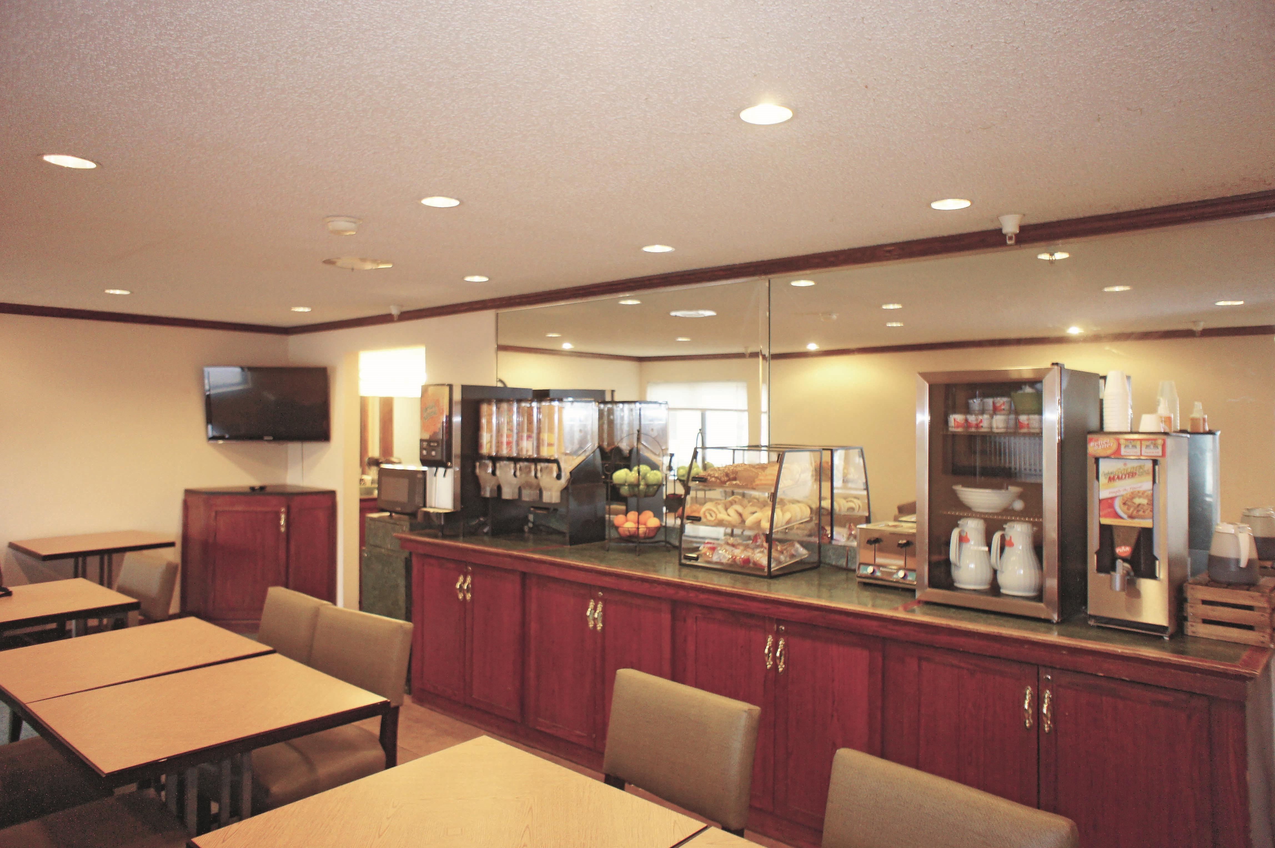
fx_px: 849
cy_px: 424
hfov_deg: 73.8
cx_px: 638
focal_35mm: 24
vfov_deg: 53.1
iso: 800
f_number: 2.8
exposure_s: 1/60
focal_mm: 16
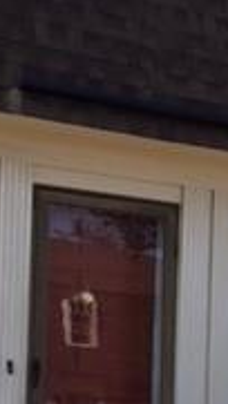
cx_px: 393
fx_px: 1202
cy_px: 335
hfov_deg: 10.3
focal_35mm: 112
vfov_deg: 18.9
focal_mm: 4.15
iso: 32
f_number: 2.2
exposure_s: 1/879
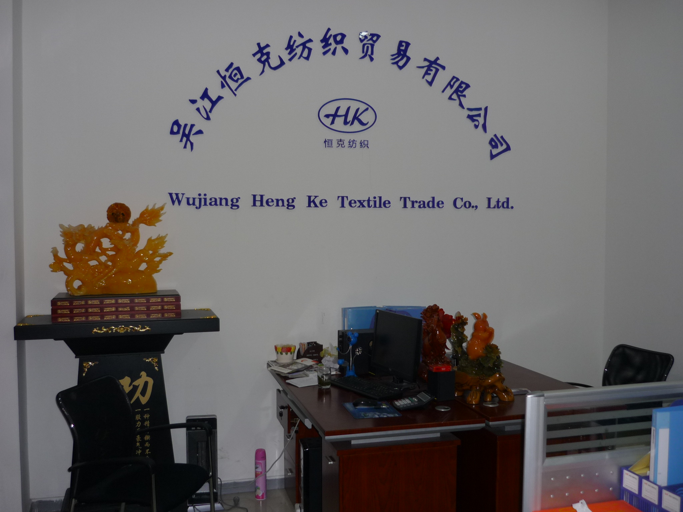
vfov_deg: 42.9
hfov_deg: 55.4
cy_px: 256
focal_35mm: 33
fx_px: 651
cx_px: 342
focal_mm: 5.5
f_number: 2.8
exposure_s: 1/30
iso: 100
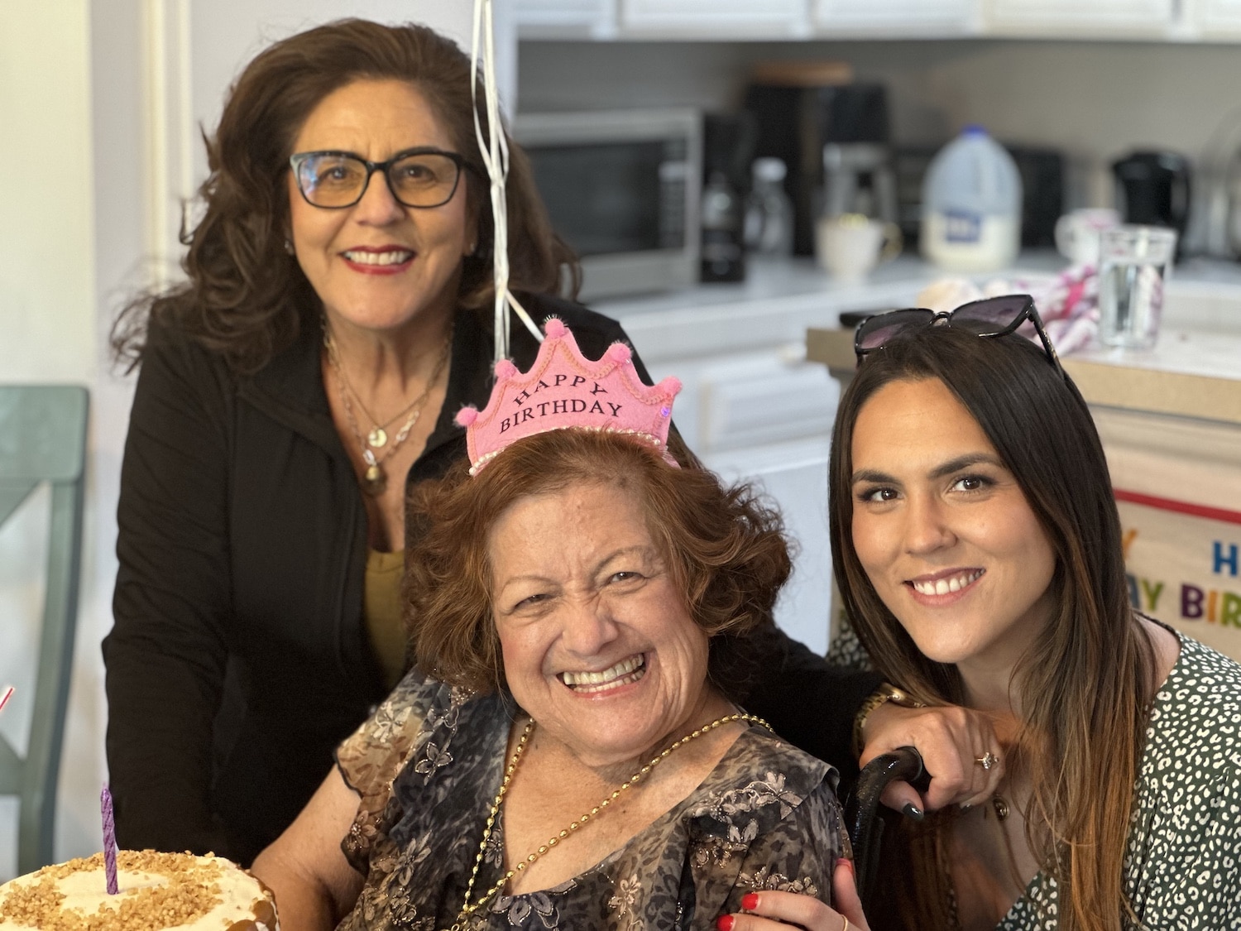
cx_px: 620
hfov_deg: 25.3
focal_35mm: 77
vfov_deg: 19.1
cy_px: 466
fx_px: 2760
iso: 250
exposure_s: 1/40
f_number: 2.8
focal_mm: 9
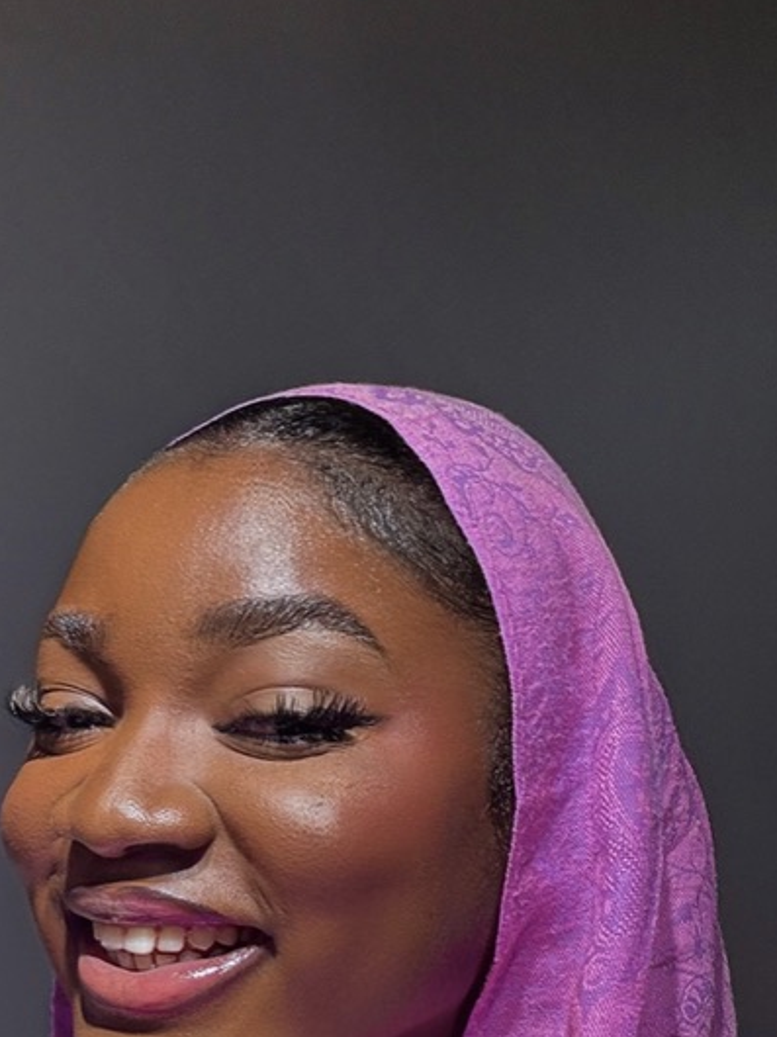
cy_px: 671
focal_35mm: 58
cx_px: 180
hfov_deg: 24.9
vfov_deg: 33.0
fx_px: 1737
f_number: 1.9
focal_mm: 2.69
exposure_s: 1/100
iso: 64
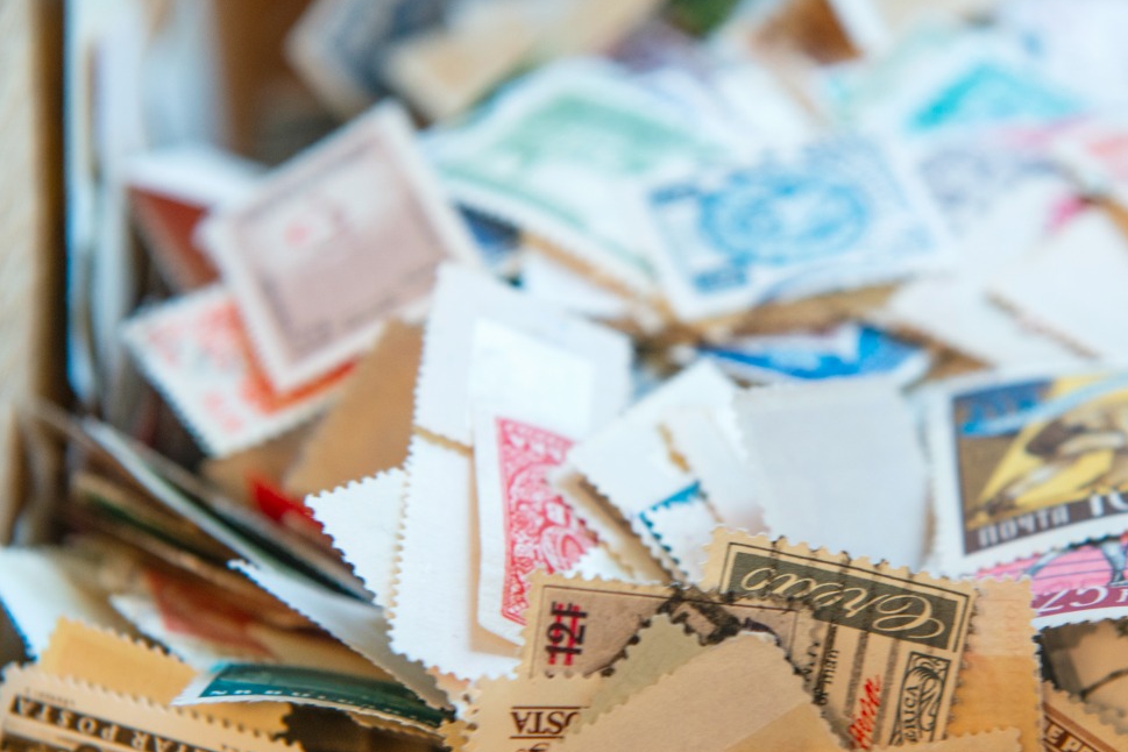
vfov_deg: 12.3
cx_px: 782
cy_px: 441
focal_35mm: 111
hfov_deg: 18.4
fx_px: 3478
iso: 640
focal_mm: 70
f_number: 5.6
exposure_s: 1/60
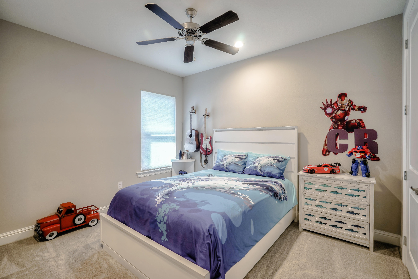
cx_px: 209
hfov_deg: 96.7
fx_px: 186
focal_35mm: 16
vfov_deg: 73.7
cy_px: 140
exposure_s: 1
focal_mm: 16
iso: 100
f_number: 8
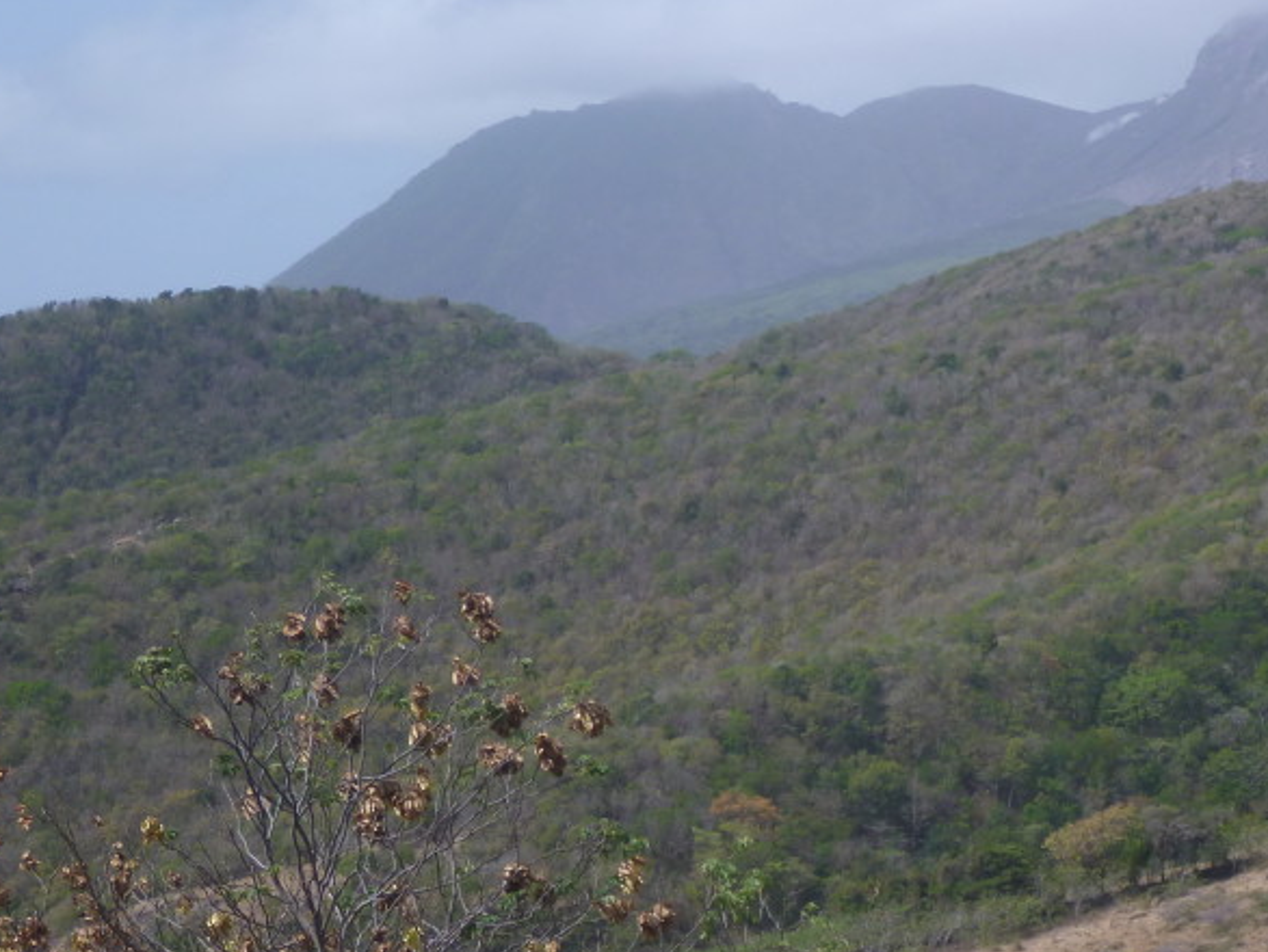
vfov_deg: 11.9
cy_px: 288
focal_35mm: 124
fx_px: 4544
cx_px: 972
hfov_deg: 15.8
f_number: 5.4
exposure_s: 1/400
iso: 100
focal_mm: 12.6
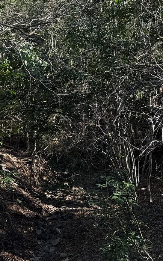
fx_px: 533
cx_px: -70
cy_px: 96
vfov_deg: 27.4
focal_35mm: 75
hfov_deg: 16.1
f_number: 1.78
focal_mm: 6.76
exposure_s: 1/612
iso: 100
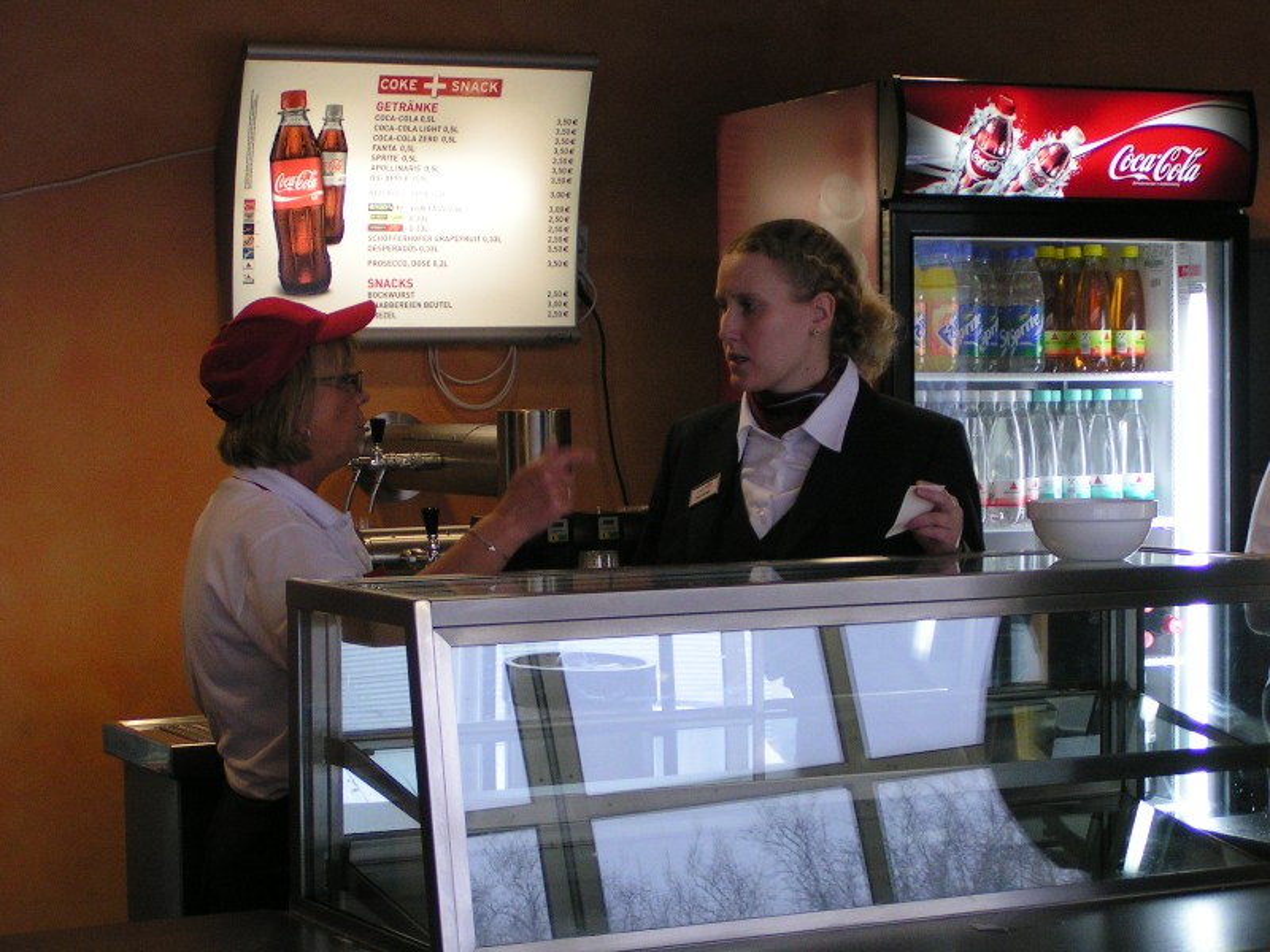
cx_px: 635
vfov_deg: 18.7
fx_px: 2898
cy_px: 476
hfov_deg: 24.7
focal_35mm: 79
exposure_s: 1/80
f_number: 3.2
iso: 160
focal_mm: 12.1
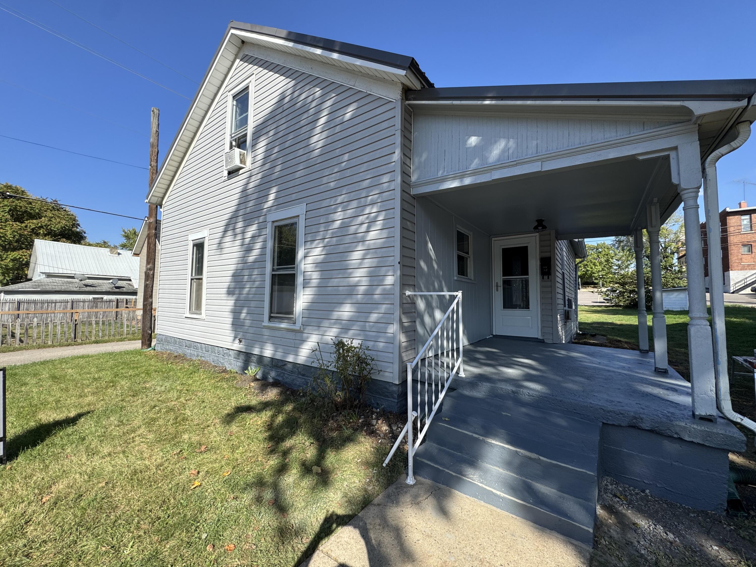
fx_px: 306
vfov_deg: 85.7
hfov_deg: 102.1
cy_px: 284
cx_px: 378
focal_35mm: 14
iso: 50
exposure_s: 1/840
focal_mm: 2.22
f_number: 2.2
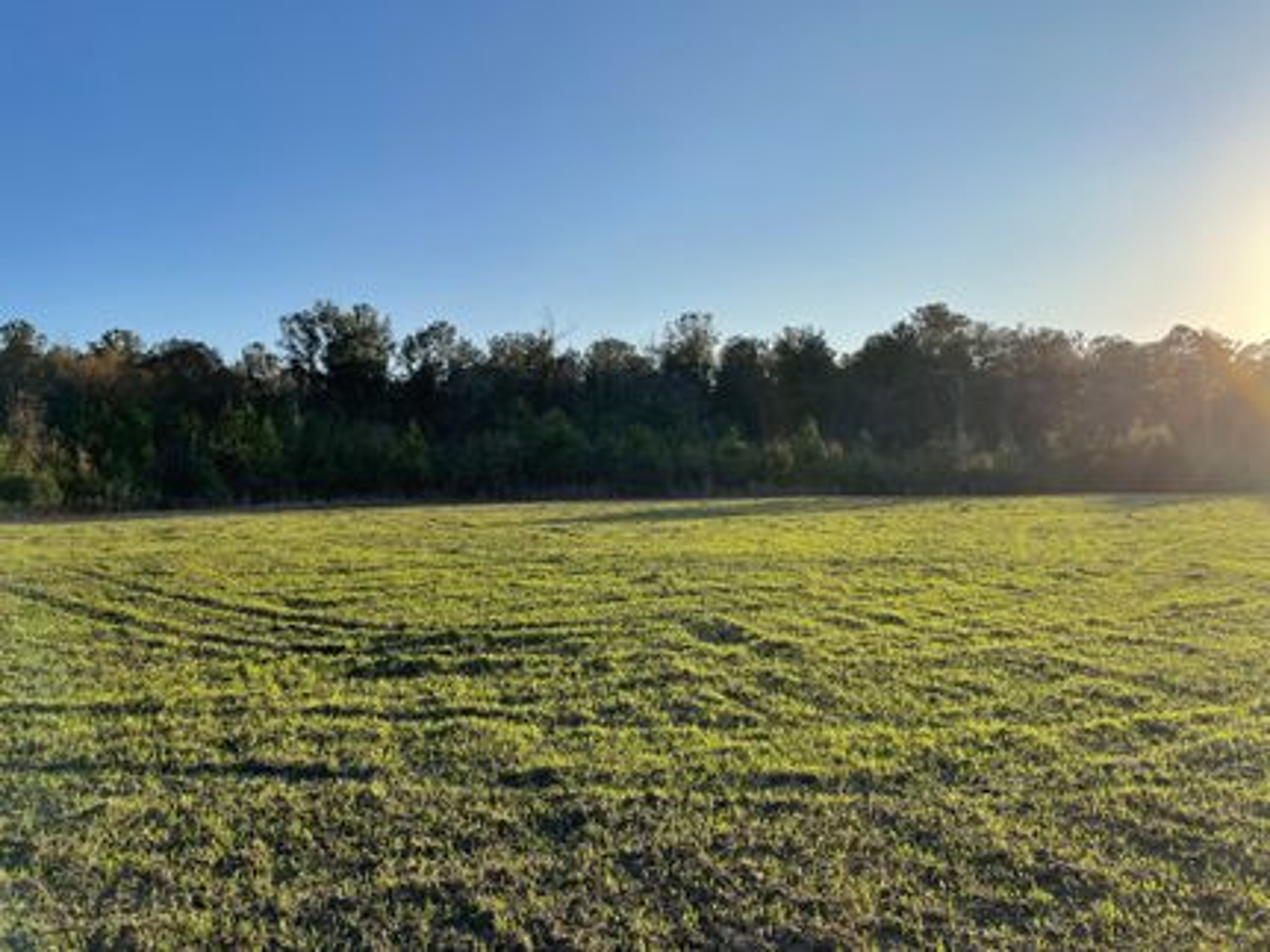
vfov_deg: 53.0
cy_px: 476
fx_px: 954
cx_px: 635
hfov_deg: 67.3
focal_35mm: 26
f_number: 1.6
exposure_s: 1/2817
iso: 32
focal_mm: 4.2
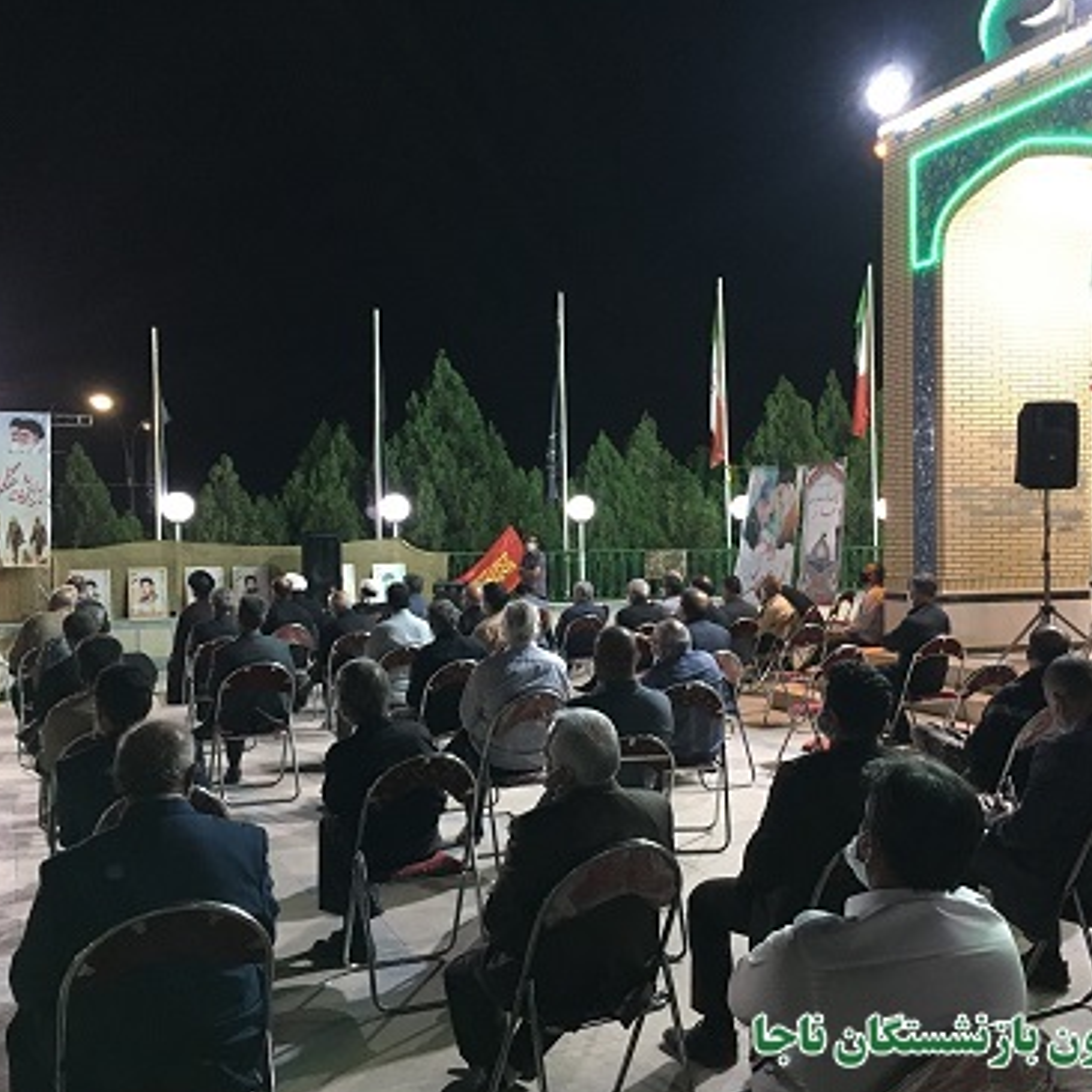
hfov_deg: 47.1
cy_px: 550
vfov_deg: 47.2
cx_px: 603
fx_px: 1249
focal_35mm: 35
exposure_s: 1/20
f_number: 2.2
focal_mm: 4.15
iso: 200
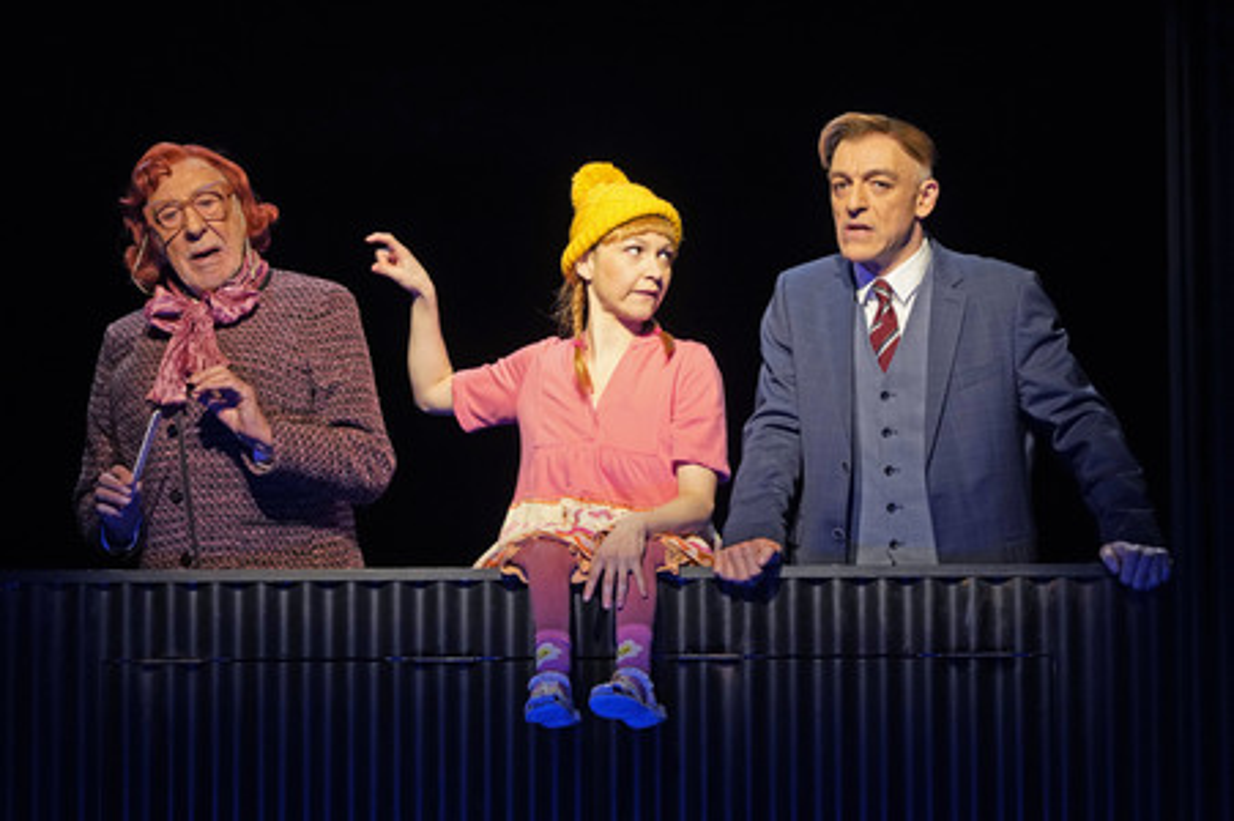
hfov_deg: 15.0
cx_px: 617
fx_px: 4692
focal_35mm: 137
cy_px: 410
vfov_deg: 10.0
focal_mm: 137
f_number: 5.6
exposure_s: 1/250
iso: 2000
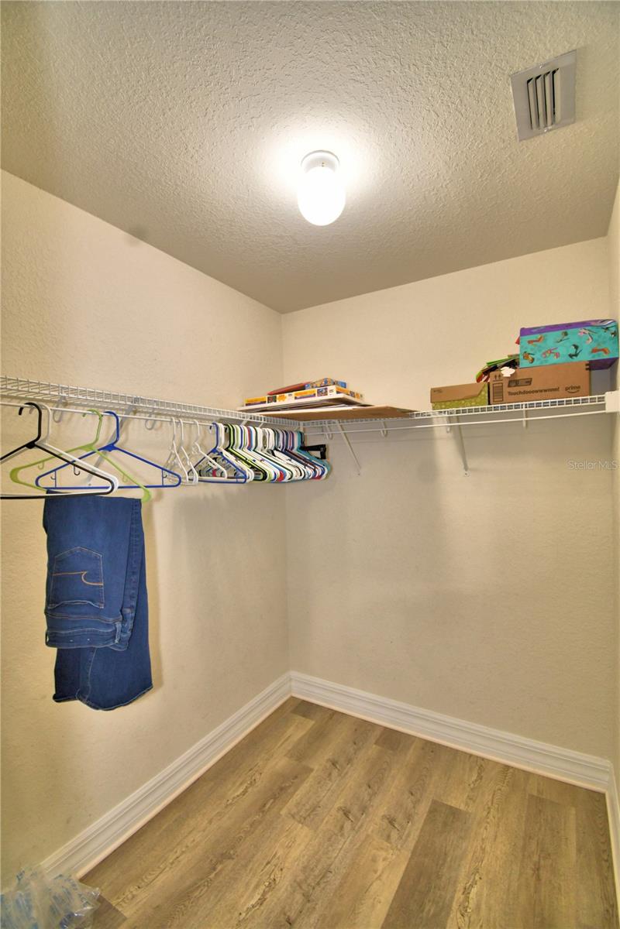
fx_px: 387
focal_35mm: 15
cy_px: 464
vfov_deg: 100.4
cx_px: 310
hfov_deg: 77.3
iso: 250
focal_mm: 10
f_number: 4.5
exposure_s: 1/30
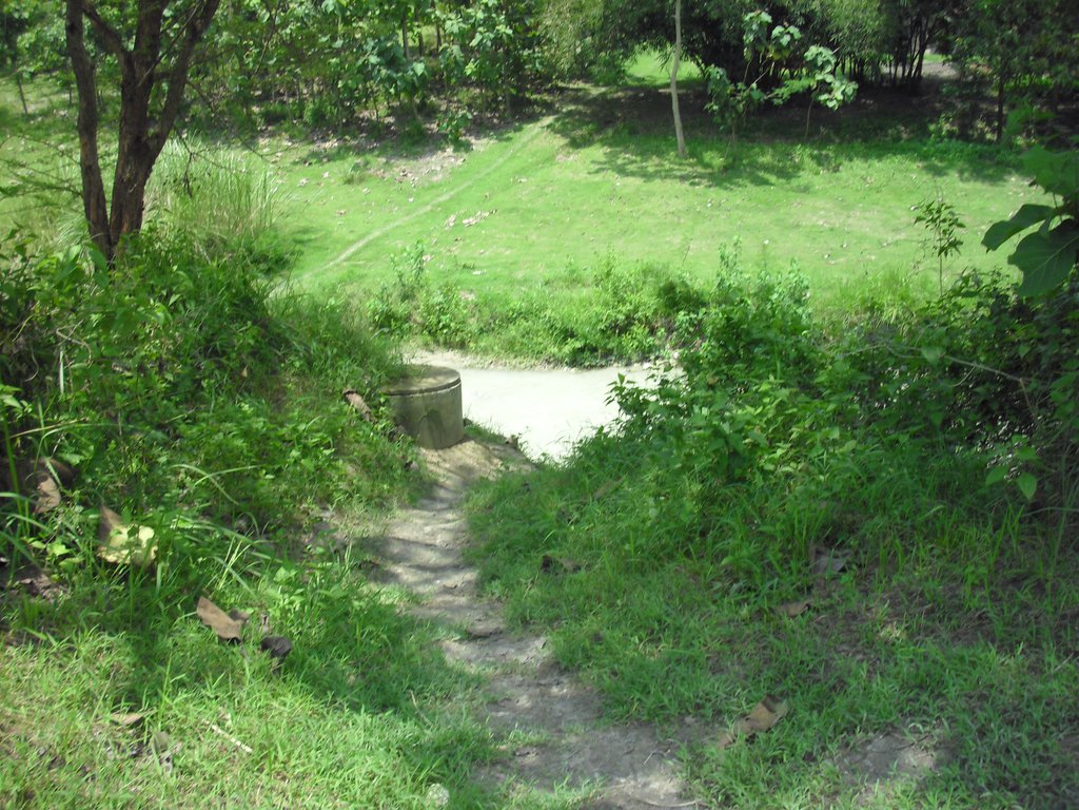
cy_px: 405
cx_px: 540
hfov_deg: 49.0
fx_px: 1184
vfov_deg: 37.7
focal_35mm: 38
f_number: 8
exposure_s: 1/100
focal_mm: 6.2
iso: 100
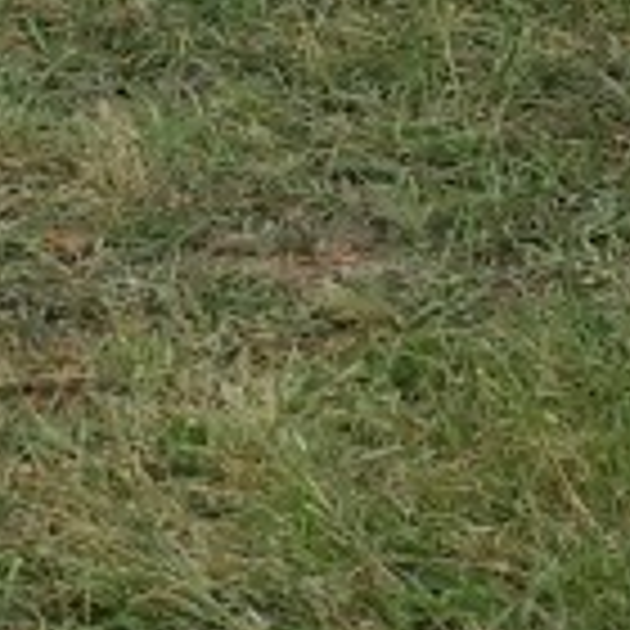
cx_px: 981
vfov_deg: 4.7
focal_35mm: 363
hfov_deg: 4.8
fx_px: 7474
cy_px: -760
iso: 100
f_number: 3.8
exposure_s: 1/200
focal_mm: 7.2
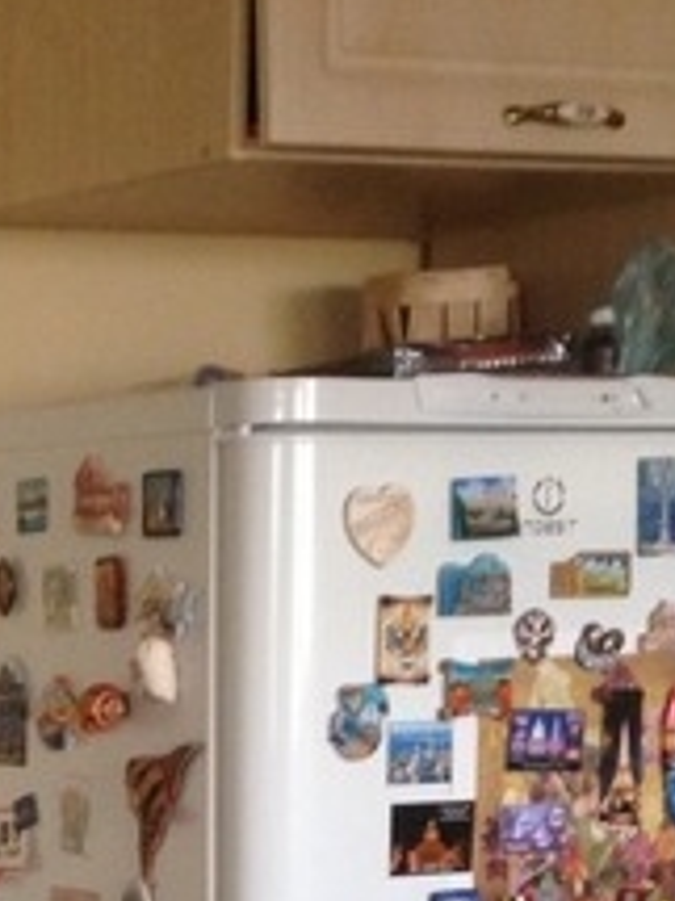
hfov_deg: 11.8
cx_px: -126
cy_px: 1035
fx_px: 3201
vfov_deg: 15.5
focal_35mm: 123
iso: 125
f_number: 2.4
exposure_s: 1/20
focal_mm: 4.12
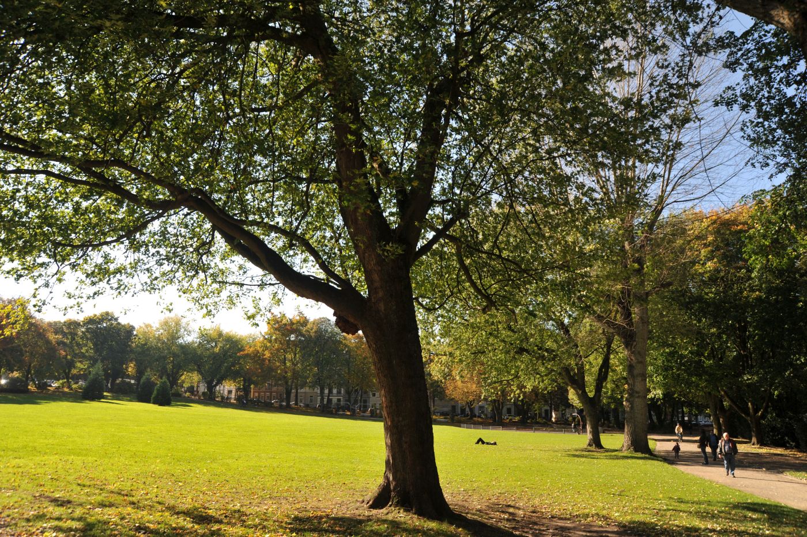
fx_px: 538
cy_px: 268
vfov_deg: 53.1
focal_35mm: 24
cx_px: 404
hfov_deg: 73.8
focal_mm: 24
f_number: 9
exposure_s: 1/320
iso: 320
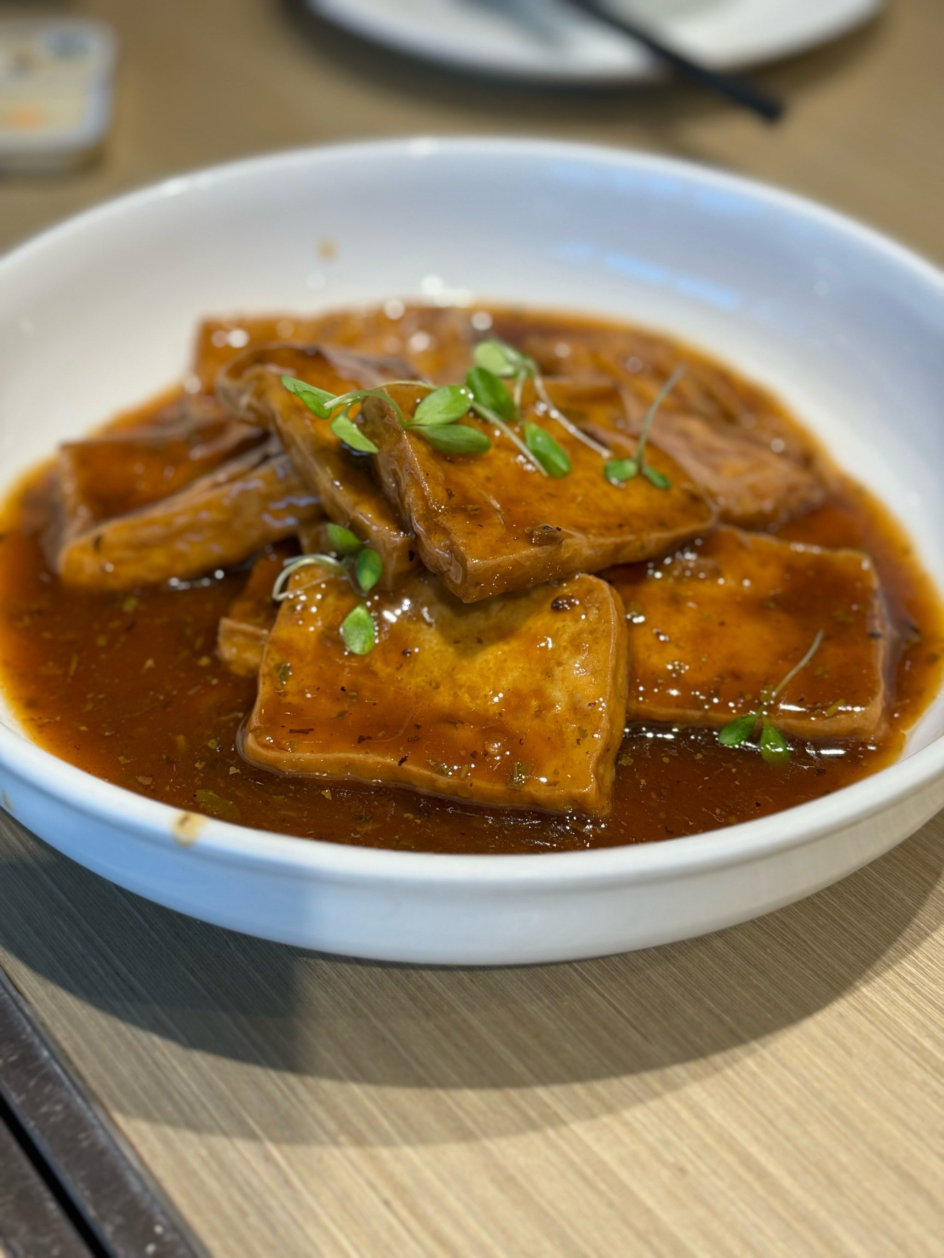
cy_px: 629
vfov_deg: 39.7
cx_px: 472
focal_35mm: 48
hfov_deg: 30.3
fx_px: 1745
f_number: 1.78
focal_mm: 6.76
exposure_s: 1/152
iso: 50
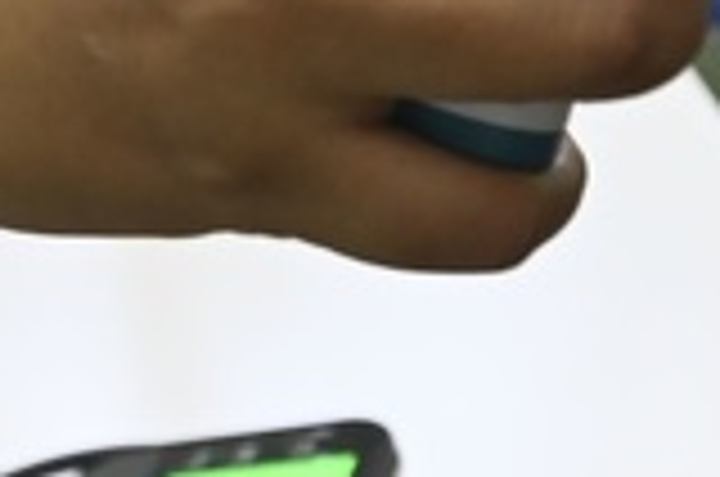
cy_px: -68
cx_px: 81
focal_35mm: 126
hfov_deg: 16.1
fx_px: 2515
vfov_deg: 10.7
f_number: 4
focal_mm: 20
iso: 2500
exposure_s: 1/200
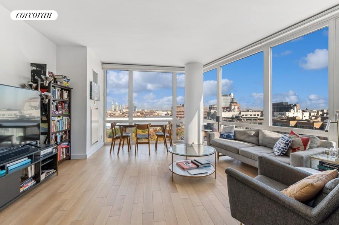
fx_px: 141
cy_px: 112
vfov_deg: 77.2
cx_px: 170
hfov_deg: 100.5
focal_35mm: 15
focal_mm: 15
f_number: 14
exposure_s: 1/100
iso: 640
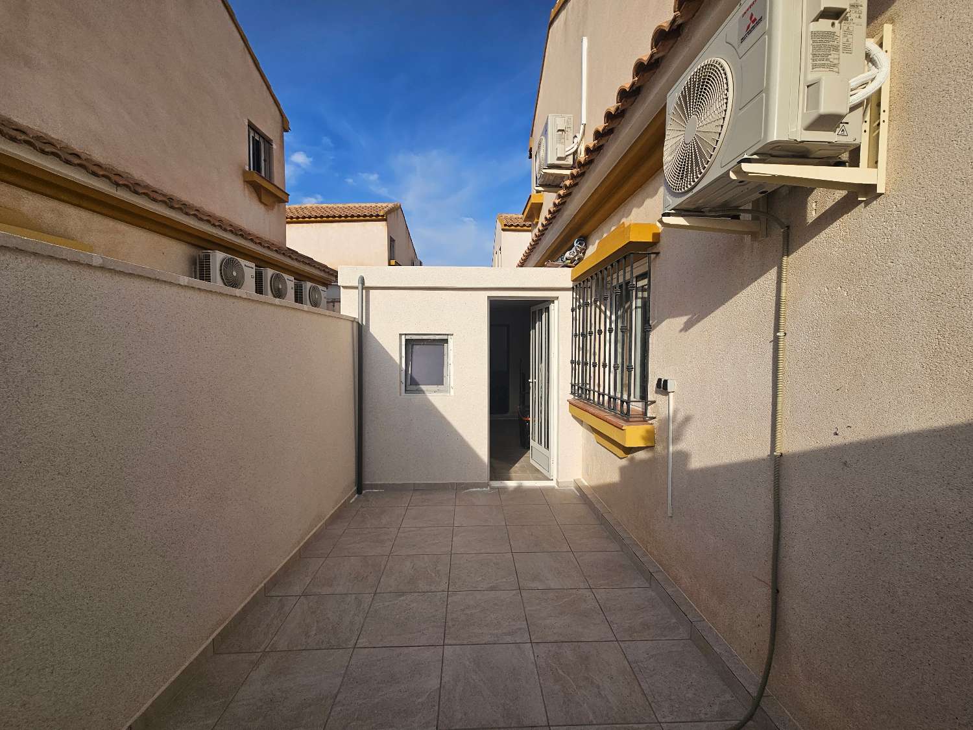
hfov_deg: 106.2
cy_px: 365
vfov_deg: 89.9
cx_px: 486
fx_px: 365
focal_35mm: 13
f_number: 2.2
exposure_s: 1/2890
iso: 50
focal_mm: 2.2
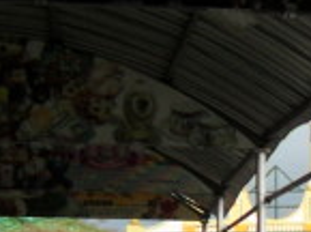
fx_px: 1389
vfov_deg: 9.4
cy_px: 266
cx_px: 461
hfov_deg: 12.2
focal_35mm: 155
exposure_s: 1/350
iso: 100
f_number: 2.8
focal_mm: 6.2
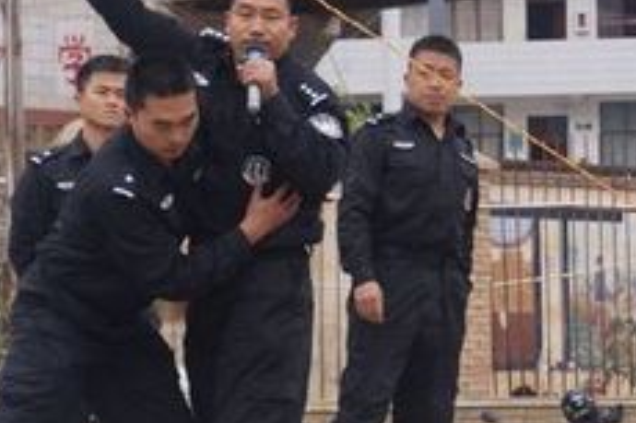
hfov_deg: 11.7
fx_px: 3107
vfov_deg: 7.8
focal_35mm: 176
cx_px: 250
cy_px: 245
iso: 800
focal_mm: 50
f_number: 5.6
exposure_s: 1/500
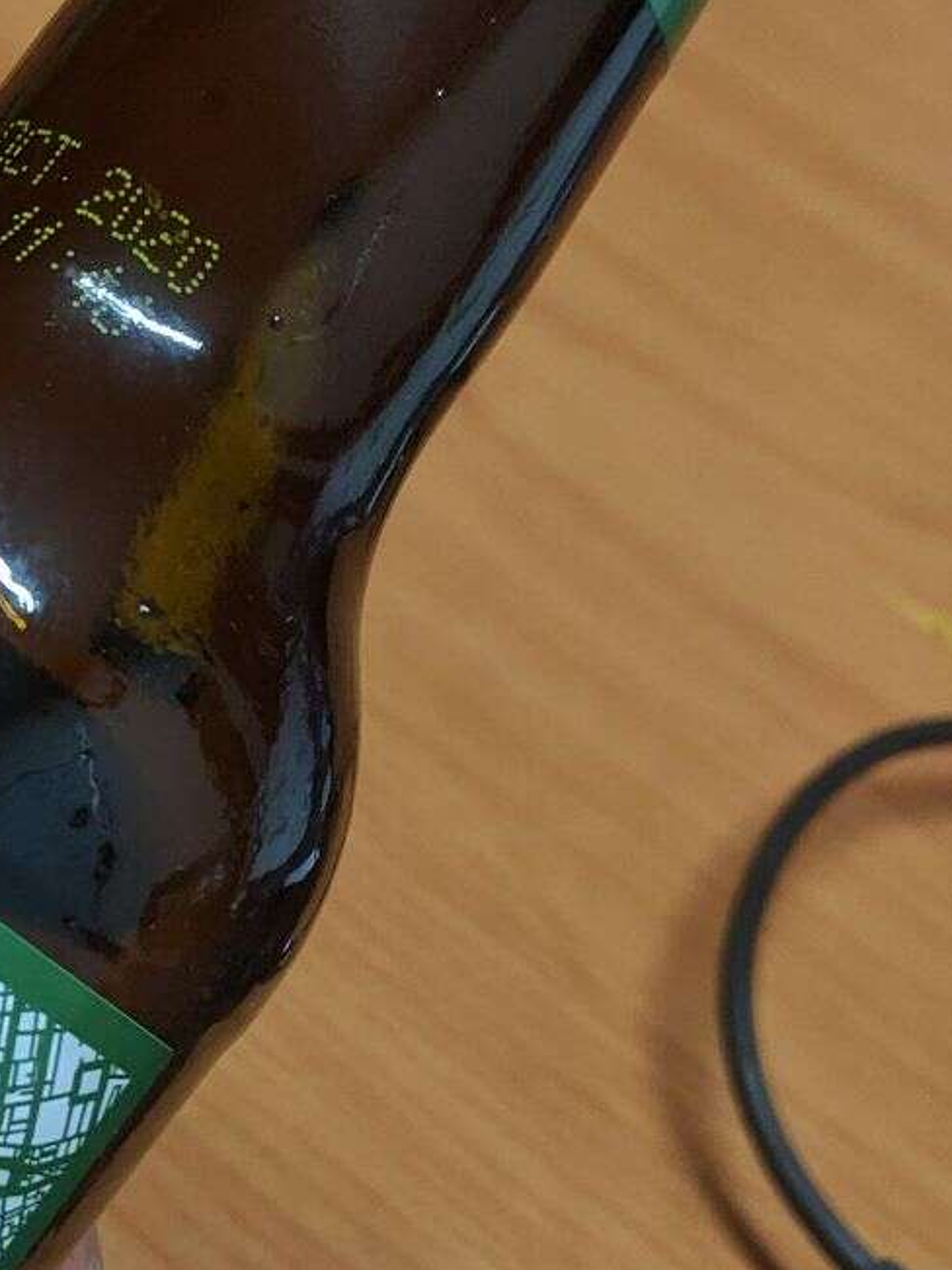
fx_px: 3118
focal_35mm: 85
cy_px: 743
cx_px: -269
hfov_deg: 16.5
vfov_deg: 23.0
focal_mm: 4.44
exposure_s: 1/60
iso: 196
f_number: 1.8
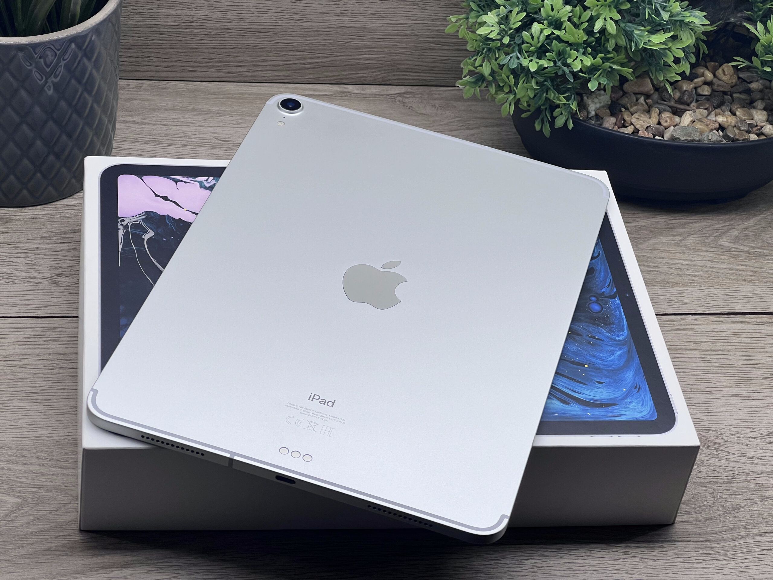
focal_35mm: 77
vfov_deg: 19.1
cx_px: 386
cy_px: 290
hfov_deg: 25.3
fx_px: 1719
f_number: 2.8
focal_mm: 9
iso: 32
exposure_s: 1/104
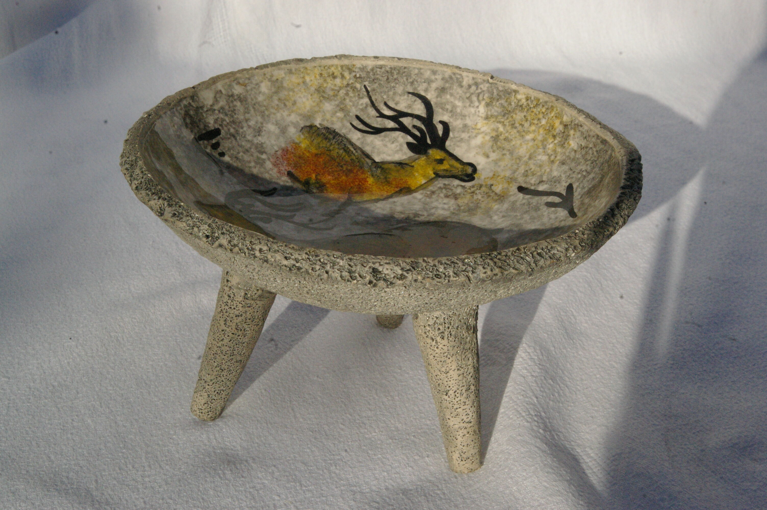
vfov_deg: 34.1
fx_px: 830
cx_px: 384
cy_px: 255
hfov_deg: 49.6
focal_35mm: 39
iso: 1600
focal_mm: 26
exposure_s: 1/1000
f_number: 13
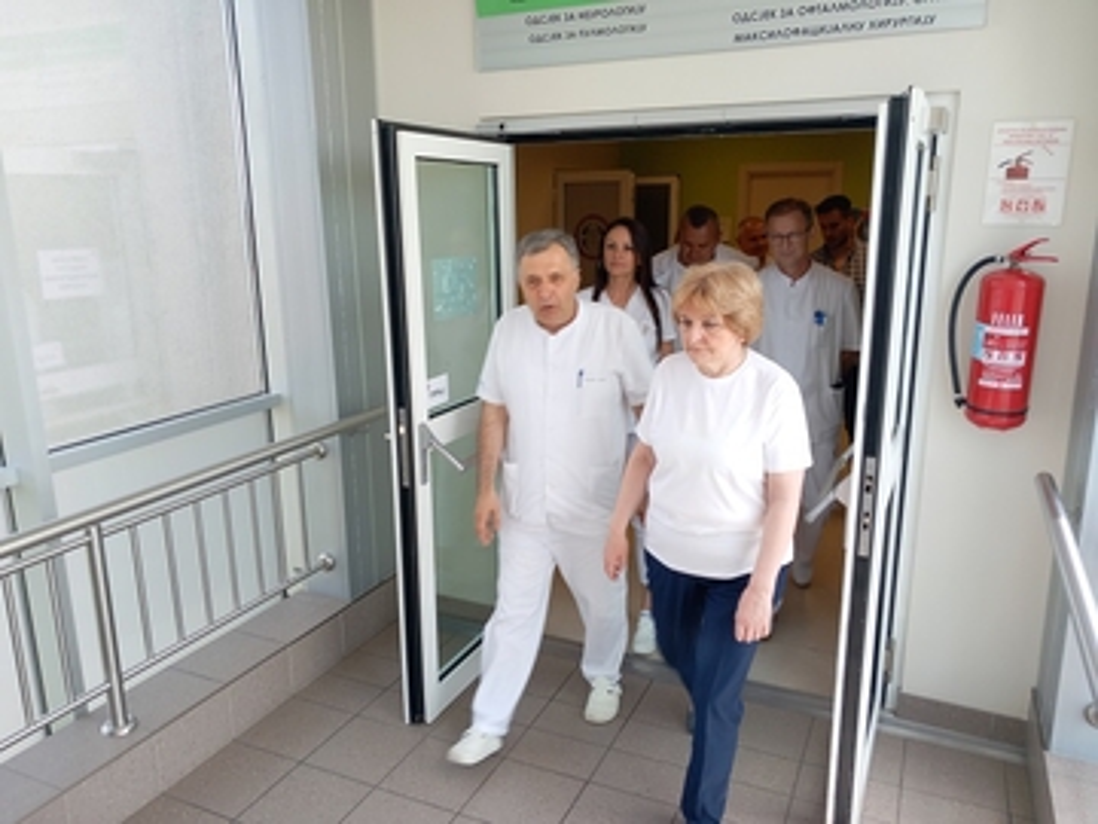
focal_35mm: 27
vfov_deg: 51.4
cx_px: 549
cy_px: 412
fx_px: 856
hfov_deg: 65.3
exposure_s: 1/50
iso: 40
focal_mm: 4
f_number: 1.8
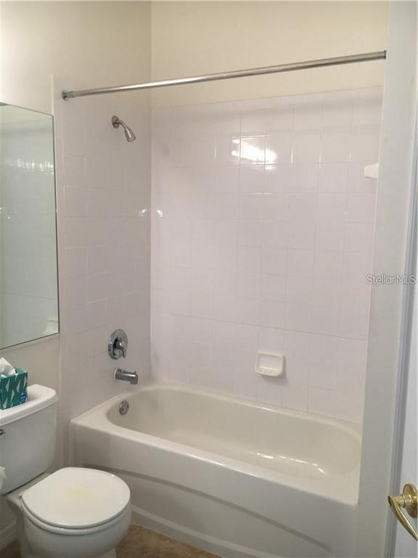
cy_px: 279
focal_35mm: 29
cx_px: 209
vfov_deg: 61.7
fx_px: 467
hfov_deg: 48.2
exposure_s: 1/34
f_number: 2.2
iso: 25
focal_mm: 4.15
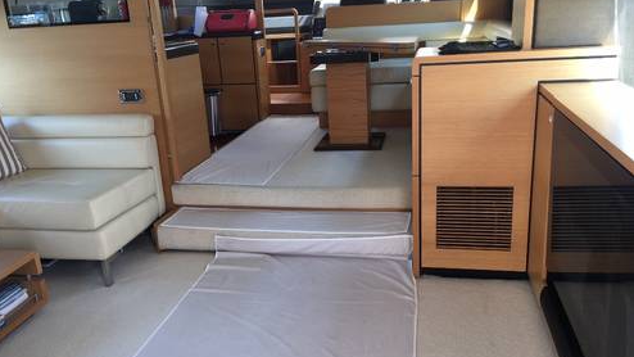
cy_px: 186
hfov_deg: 61.0
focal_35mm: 32
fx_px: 538
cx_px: 314
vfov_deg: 36.7
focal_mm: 4.15
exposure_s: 1/50
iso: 25
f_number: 2.2
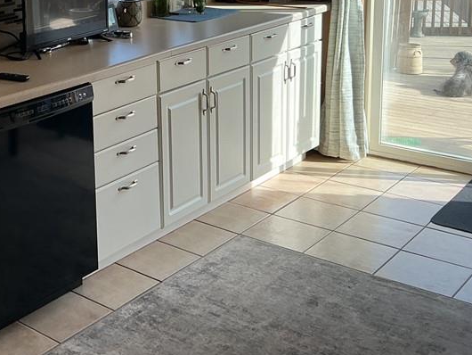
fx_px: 764
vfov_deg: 25.3
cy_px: 37
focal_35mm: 56
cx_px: 22
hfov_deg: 32.2
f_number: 1.8
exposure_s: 1/147
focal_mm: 3
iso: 25
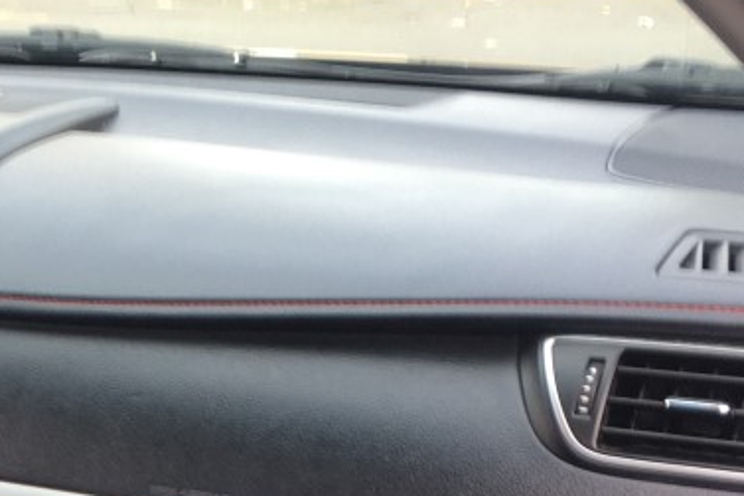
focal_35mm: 82
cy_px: 680
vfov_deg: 15.7
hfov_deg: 24.5
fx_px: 1694
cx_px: 184
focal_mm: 4.15
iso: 25
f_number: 2.2
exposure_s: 1/60
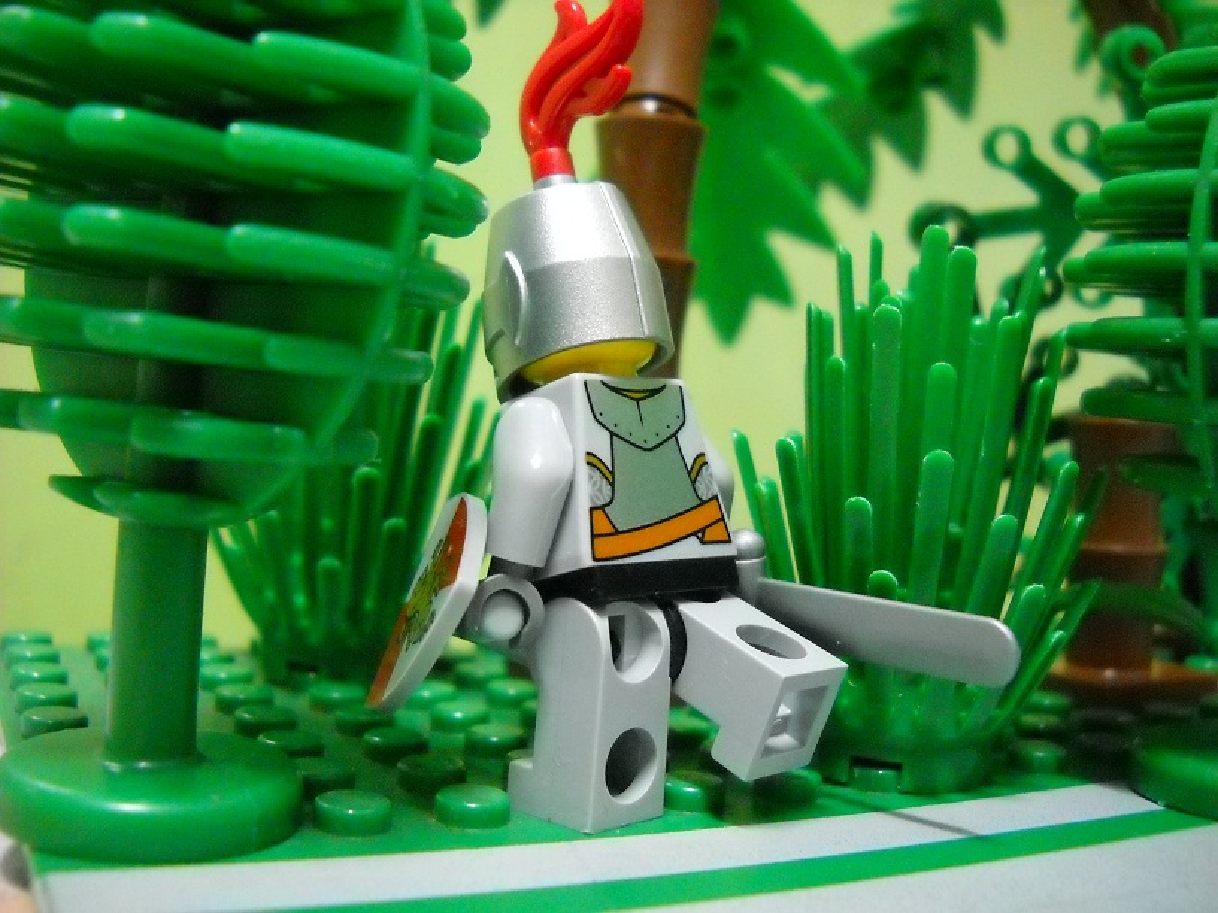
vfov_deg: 35.1
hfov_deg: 45.8
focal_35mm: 41
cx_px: 609
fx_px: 1443
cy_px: 456
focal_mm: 6.72
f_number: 3.1
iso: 800
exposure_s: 1/4
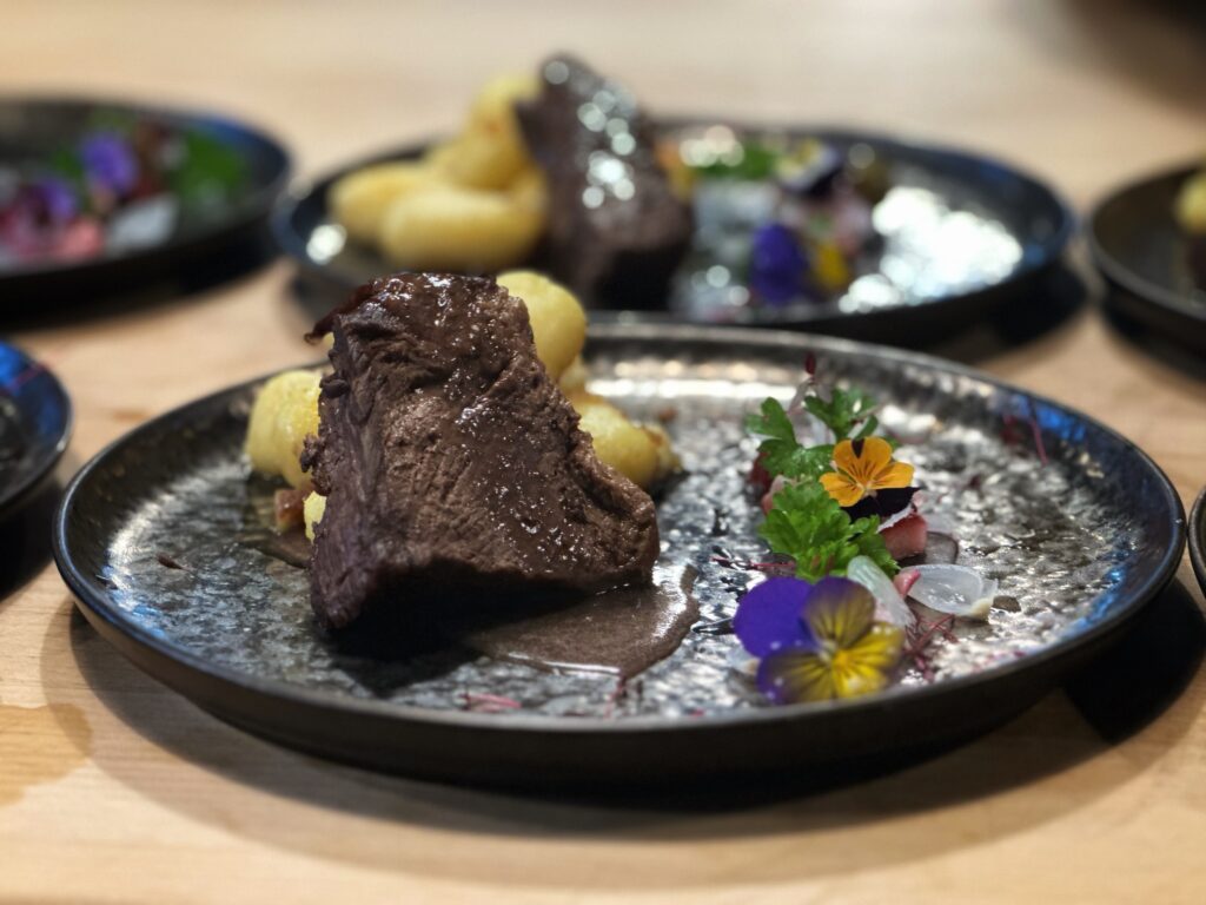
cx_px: 603
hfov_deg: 25.3
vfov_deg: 19.1
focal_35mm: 77
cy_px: 452
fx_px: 2683
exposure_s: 1/17
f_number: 2.8
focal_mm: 9
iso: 400
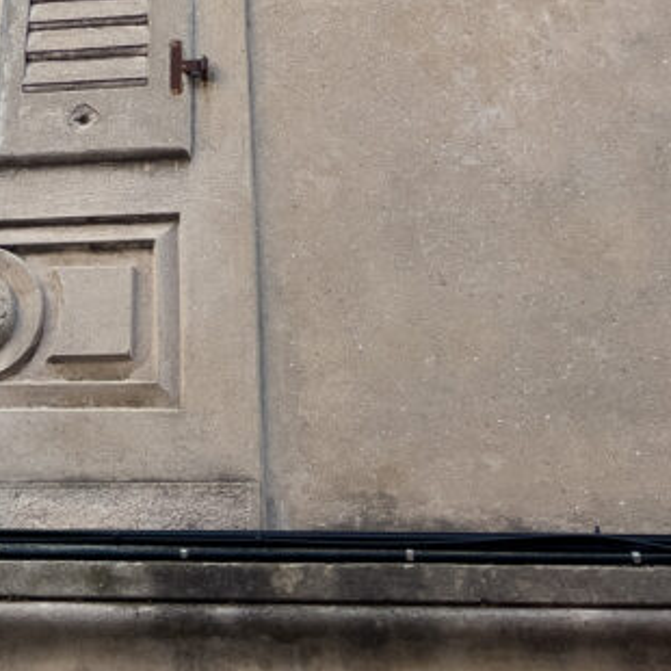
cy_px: -348
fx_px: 1667
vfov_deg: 19.6
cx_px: -39
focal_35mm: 76
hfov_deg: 21.7
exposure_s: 1/430
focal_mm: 5.7
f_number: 1.5
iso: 50
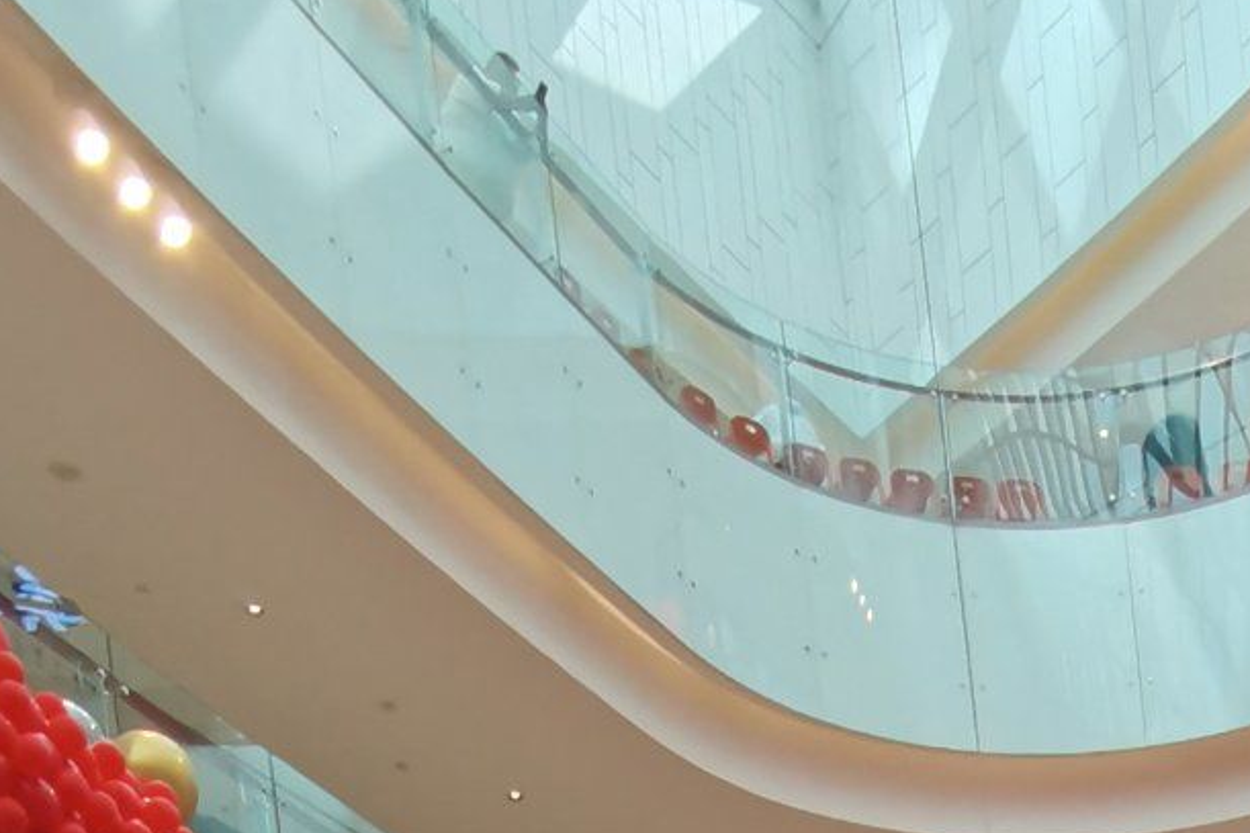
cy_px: 2228
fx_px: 2742
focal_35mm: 79
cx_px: 1207
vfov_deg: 12.1
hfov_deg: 24.7
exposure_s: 1/100
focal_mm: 2.26
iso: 80
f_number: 2.2
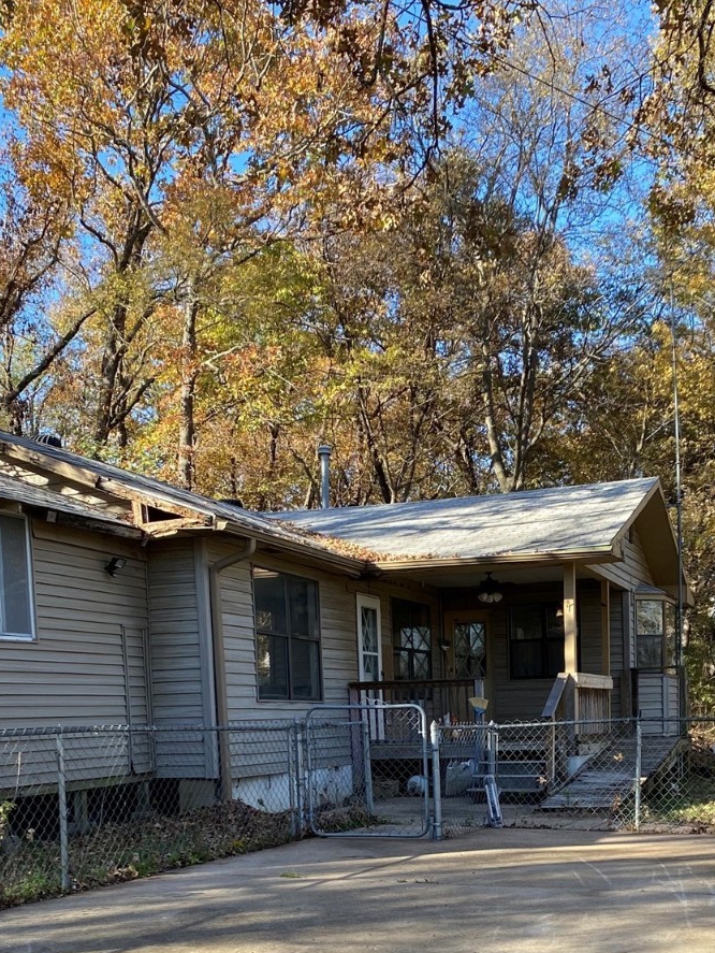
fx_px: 1238
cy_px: 803
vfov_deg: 39.8
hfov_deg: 32.1
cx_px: 435
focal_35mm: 45
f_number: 1.8
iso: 32
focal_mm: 4.25
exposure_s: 1/290
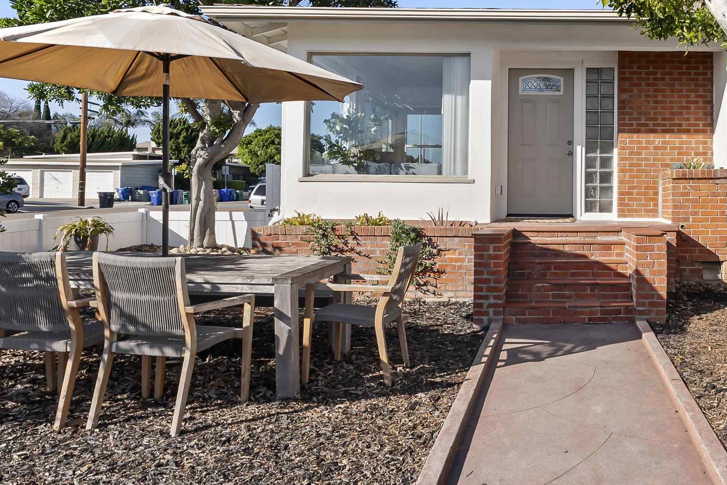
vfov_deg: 45.2
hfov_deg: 61.3
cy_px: 134
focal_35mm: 28
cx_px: 556
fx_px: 566
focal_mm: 16
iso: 500
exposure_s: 1/400
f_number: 8
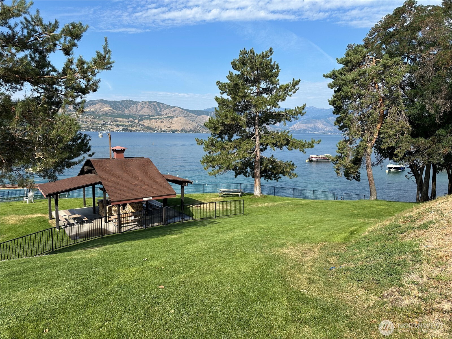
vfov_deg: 56.8
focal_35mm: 24
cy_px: 170
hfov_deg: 71.6
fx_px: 313
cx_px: 226
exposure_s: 1/4184
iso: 80
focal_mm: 6.86
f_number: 1.78
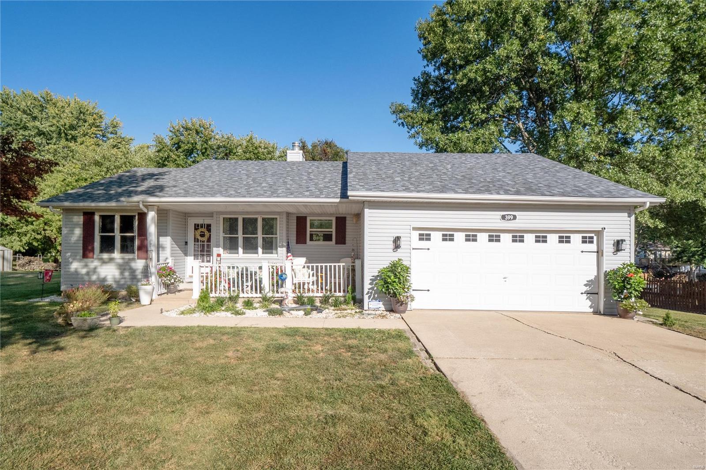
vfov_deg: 67.4
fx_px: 353
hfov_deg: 90.0
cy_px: 235
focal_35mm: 18
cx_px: 353
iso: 400
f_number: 8
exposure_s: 1/640
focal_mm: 9
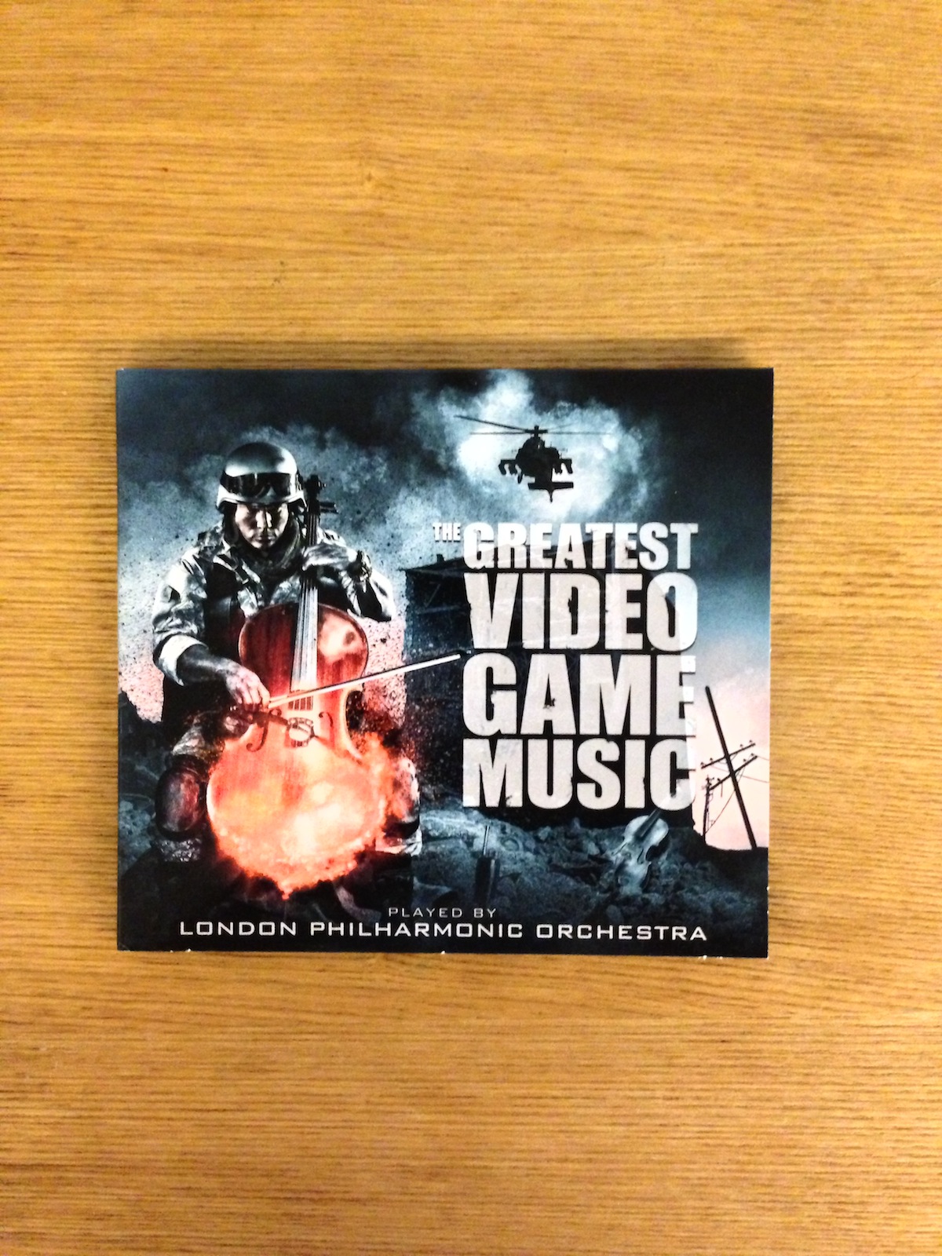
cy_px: 628
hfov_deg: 42.9
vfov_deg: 55.4
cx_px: 471
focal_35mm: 33
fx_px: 1197
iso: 800
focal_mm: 4.13
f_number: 2.4
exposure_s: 1/15
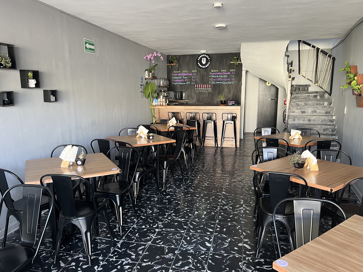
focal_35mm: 26
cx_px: 182
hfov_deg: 67.3
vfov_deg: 53.1
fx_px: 273
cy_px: 136
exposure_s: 1/60
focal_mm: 5.1
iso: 200
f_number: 1.6
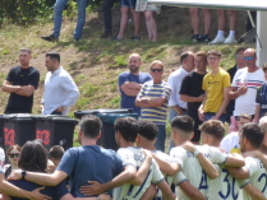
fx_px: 8937
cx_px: 86
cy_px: 197
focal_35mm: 1158
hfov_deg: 1.7
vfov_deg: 1.3
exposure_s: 1/125
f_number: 6.1
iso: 80
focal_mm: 96.2
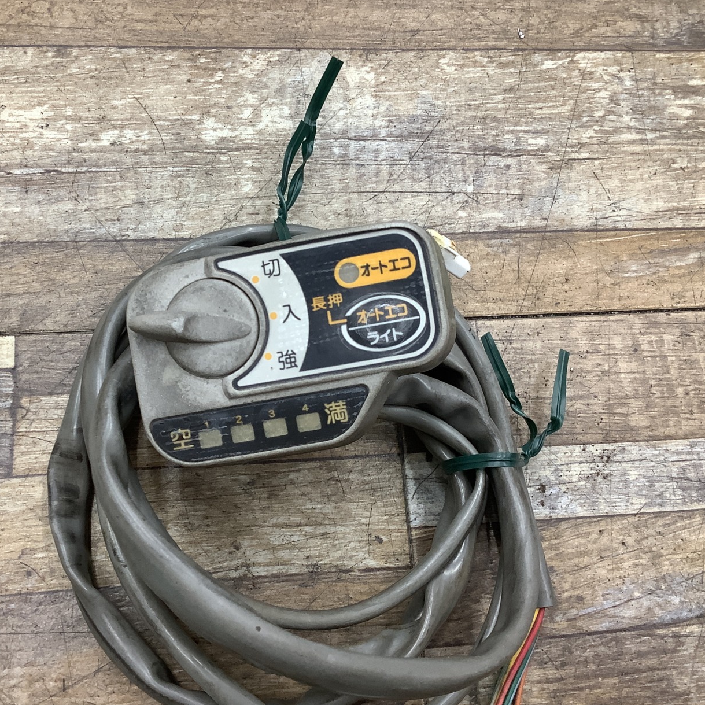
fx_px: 853
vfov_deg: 44.9
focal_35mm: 37
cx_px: 297
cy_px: 354
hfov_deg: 44.8
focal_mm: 3.3
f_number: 2.4
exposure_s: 1/50
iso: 100
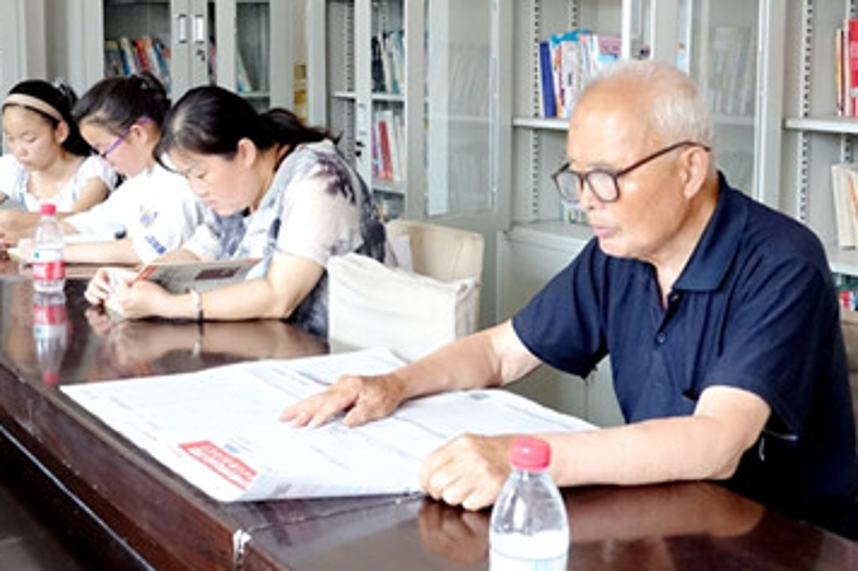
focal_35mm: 54
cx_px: 395
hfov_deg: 36.9
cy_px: 248
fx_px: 1286
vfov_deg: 25.0
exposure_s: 1/30
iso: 1600
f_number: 3.2
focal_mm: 12.96
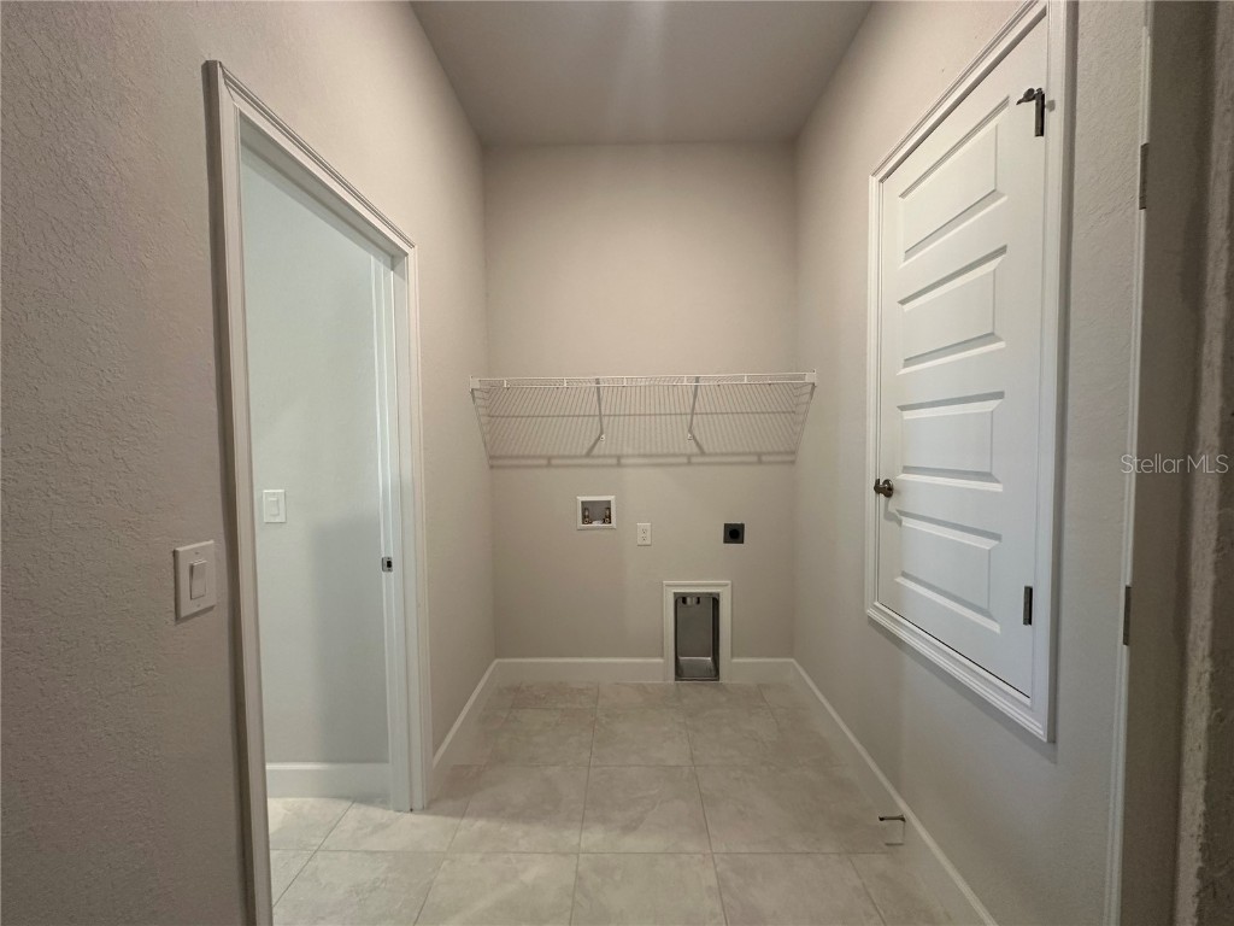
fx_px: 499
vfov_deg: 85.7
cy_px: 463
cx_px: 617
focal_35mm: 14
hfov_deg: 102.1
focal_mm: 2.22
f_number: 2.2
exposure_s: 1/60
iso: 160
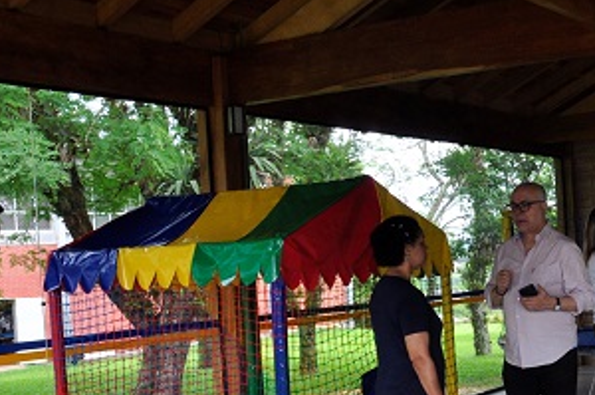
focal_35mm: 60
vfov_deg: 22.4
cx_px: 557
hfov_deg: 31.6
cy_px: 268
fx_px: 990
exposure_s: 1/100
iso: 640
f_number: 10
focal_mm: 20
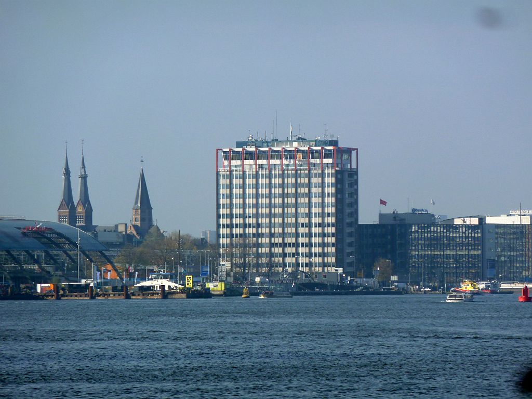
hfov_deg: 6.6
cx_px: 266
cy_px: 200
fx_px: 4611
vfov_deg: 5.0
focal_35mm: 300
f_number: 4.9
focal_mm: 49.2
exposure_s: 1/400
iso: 80
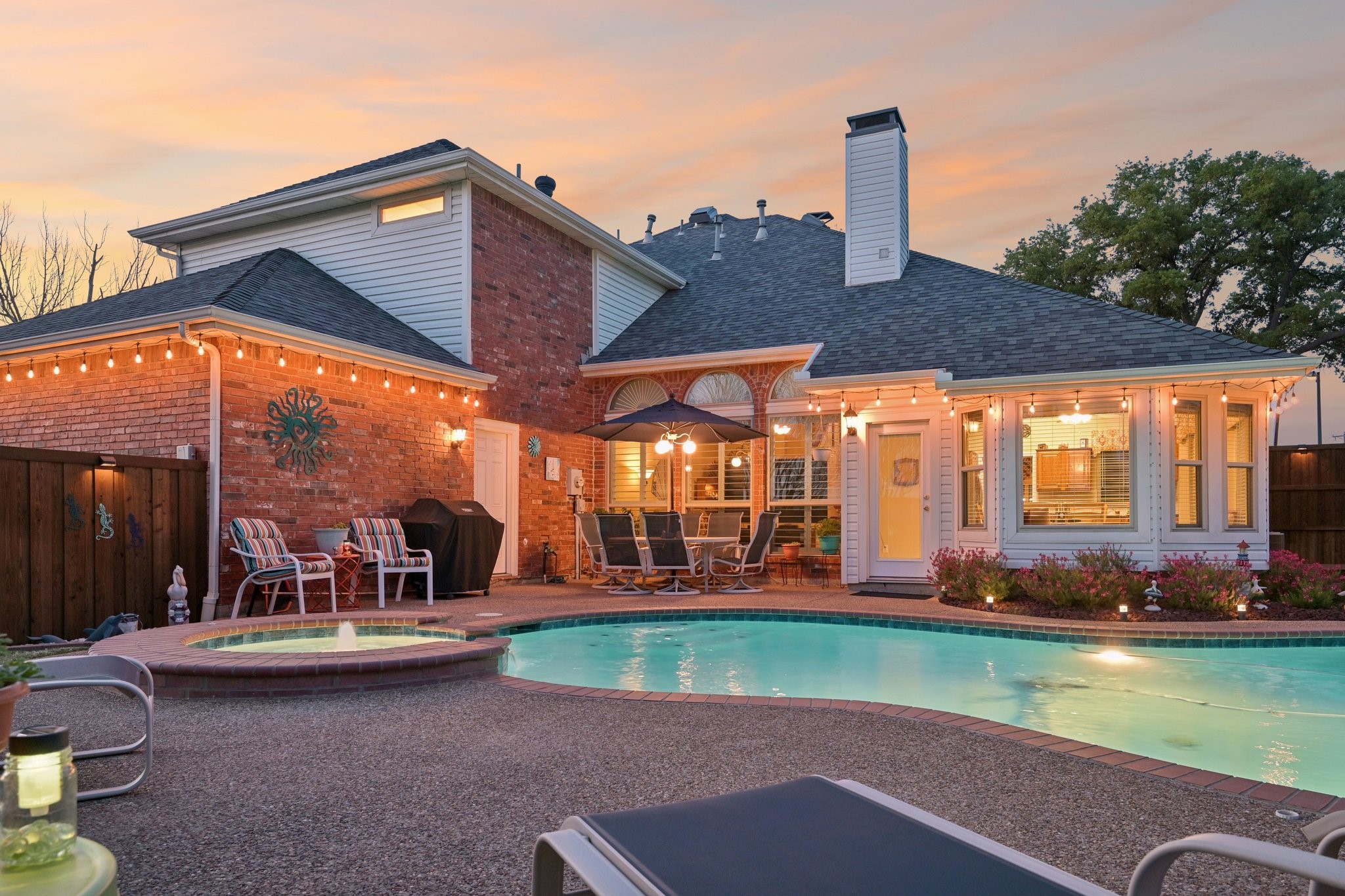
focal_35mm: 22
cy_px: 448
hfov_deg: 79.9
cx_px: 672
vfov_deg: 58.3
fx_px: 803
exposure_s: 1/3.33
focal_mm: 21.5
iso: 400
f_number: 8
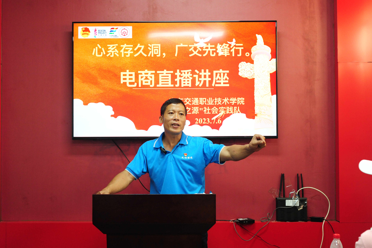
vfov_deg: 27.0
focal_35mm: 50
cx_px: 186
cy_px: 124
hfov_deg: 39.6
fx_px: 516
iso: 3200
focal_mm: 50
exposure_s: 1/125
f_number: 5
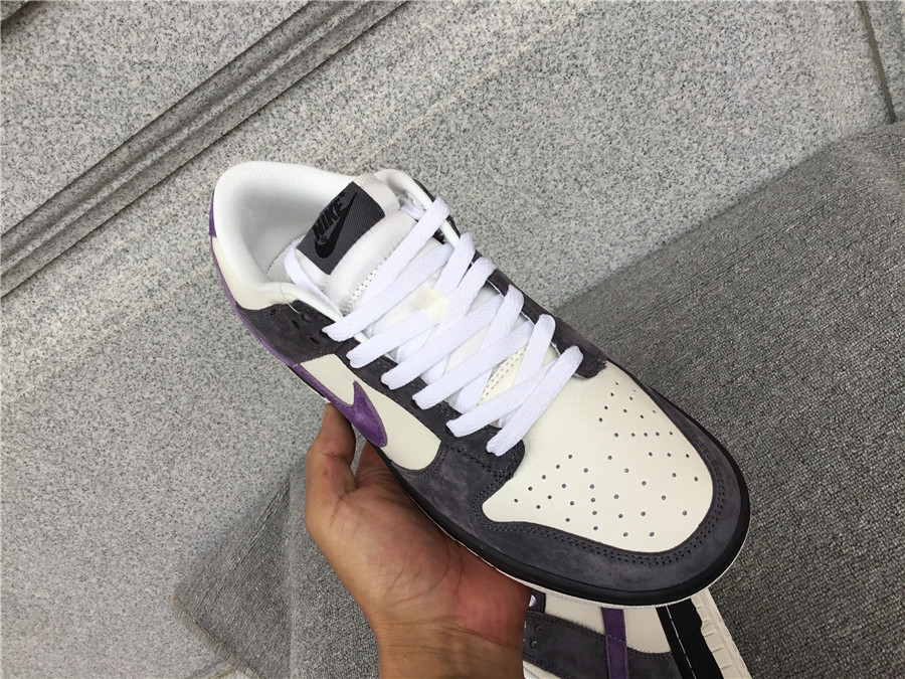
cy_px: 340
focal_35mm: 31
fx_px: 810
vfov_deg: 45.4
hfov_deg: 58.4
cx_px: 452
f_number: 2.4
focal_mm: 3.3
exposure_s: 1/122
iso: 25
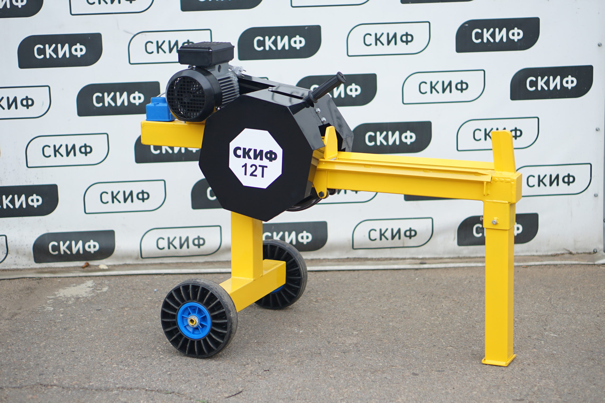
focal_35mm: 75
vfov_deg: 18.2
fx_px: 1260
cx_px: 302
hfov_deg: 27.0
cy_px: 202
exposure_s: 1/1250
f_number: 1.8
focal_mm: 50
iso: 200
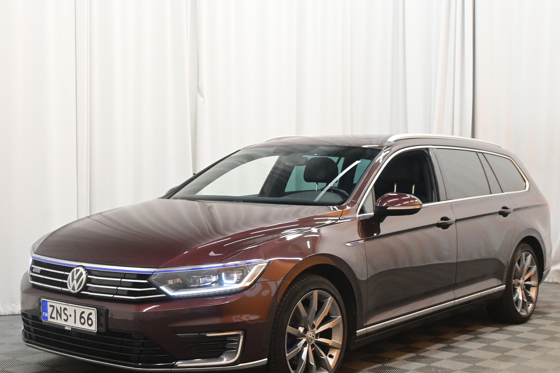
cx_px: 283
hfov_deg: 38.5
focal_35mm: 52
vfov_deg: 26.2
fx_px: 803
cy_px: 219
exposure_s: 1/50
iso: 4500
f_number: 5.6
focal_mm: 29
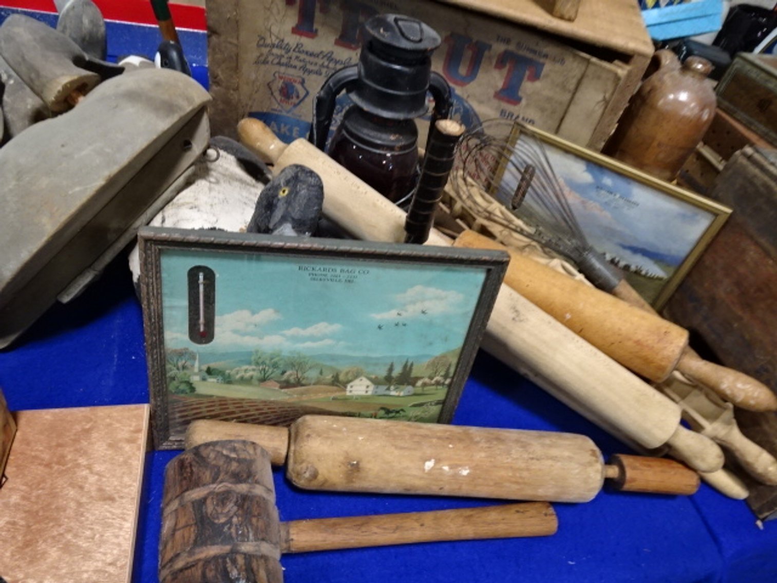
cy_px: 292
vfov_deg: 56.8
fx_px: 539
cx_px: 388
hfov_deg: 71.6
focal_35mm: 24
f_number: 3.5
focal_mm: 4.1
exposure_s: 1/30
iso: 400
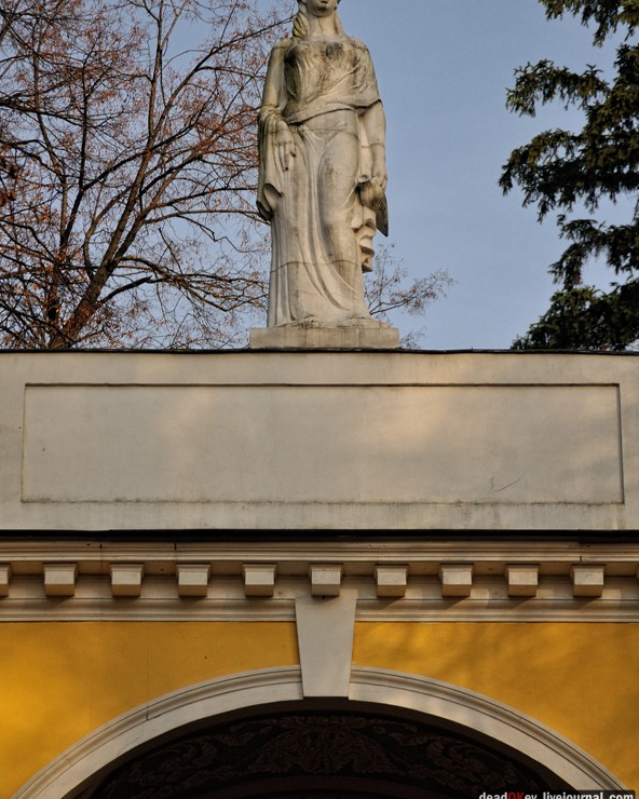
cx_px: 320
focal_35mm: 205
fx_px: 4846
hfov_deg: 7.5
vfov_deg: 9.4
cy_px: 330
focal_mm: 120
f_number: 5.6
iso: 320
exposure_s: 1/1000
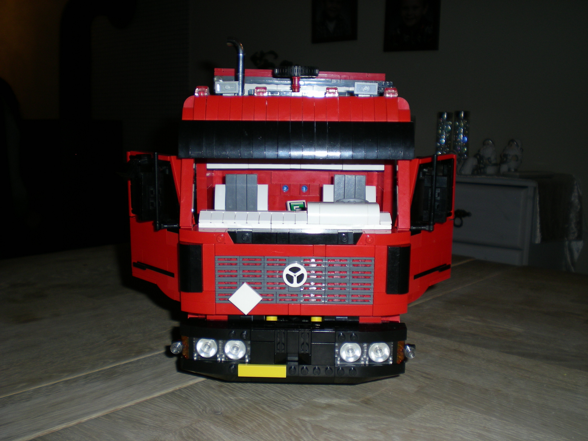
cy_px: 220
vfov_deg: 37.7
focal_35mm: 38
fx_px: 645
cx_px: 294
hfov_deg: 49.0
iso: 50
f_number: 3.1
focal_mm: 6.3
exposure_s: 1/60
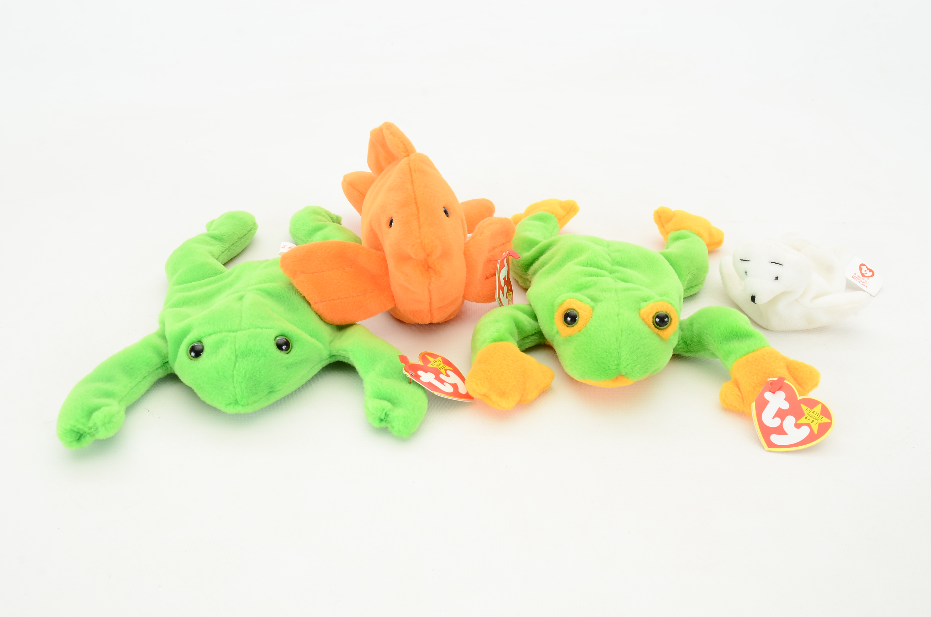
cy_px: 308
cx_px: 466
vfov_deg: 39.8
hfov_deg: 57.3
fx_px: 852
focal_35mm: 33
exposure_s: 1/80
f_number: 13
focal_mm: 22
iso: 250
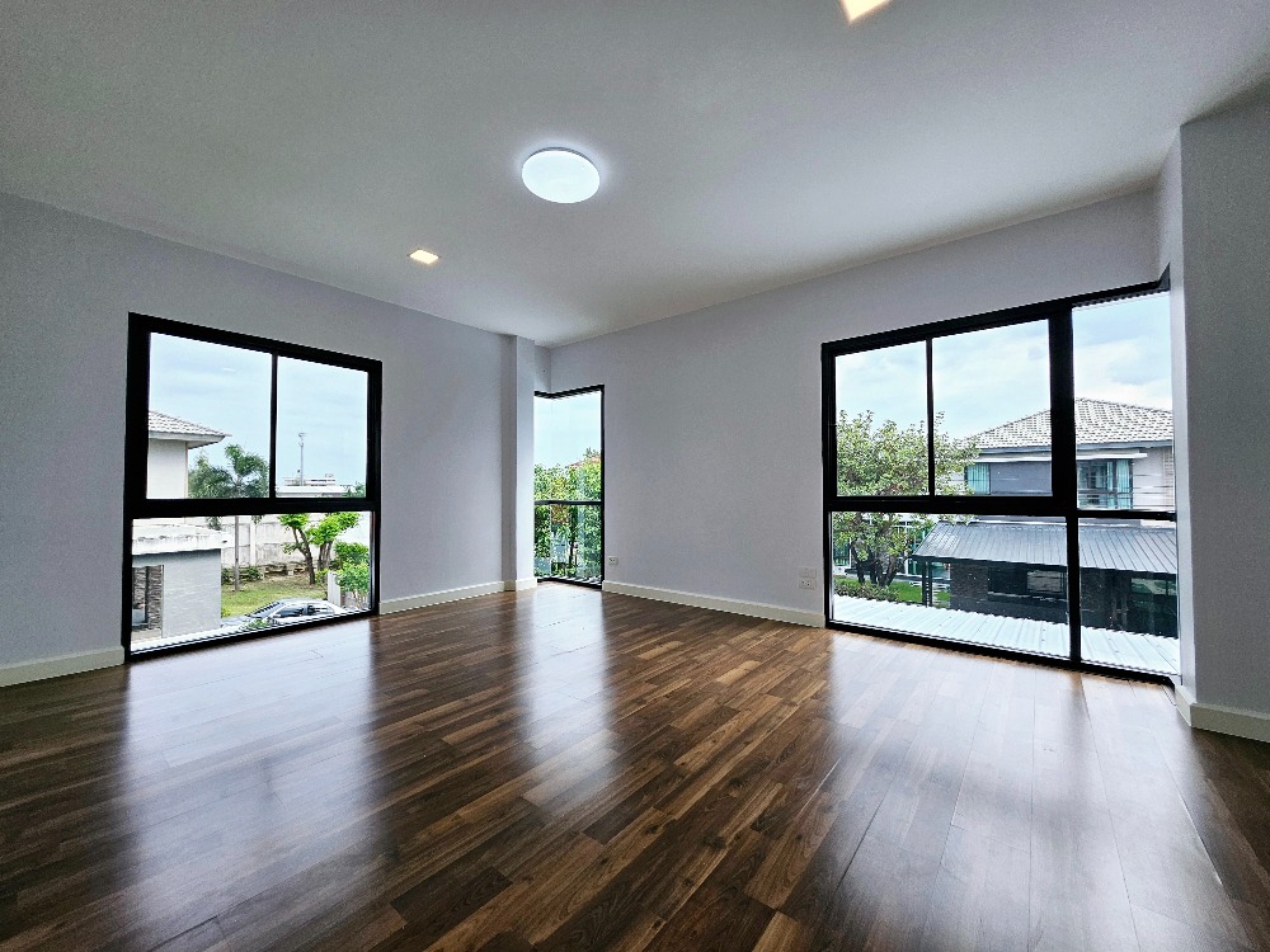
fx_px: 477
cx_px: 635
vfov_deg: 89.9
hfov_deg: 106.2
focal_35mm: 13
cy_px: 476
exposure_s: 1/303
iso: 40
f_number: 2.2
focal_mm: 1.74
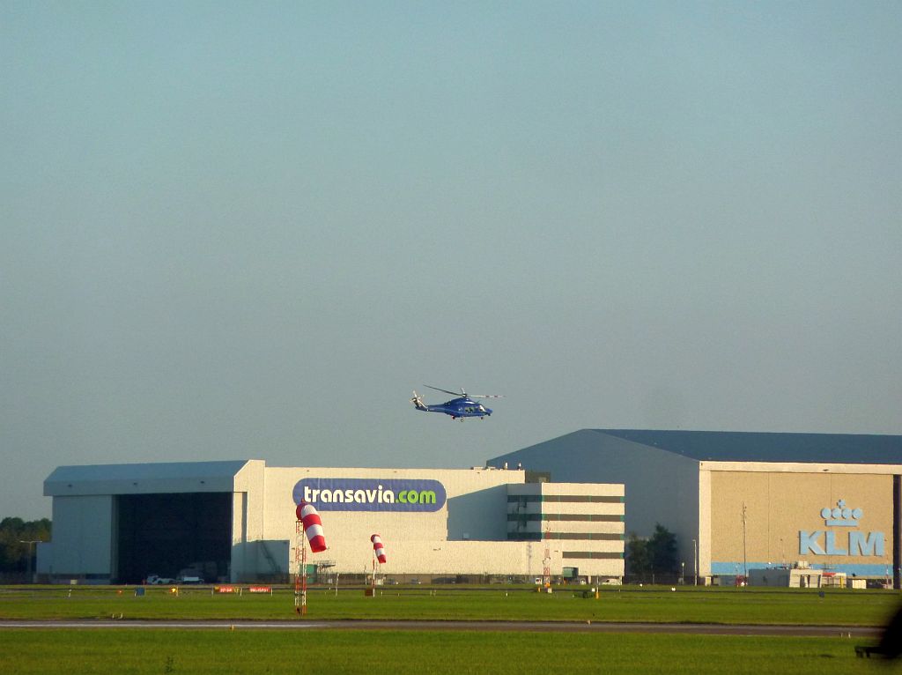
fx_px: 7810
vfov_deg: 4.9
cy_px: 338
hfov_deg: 6.6
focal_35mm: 300
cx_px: 451
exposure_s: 1/640
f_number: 4.9
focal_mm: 49.2
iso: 160
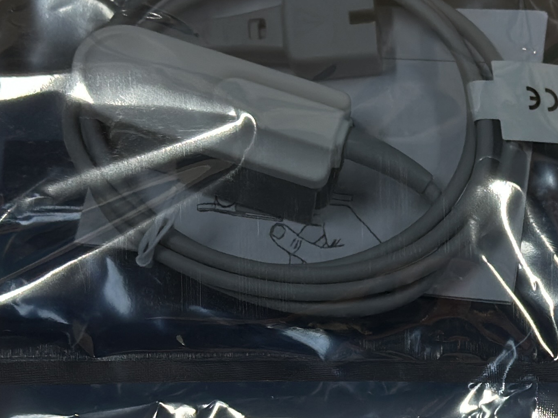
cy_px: 444
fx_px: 2272
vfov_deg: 10.4
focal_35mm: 141
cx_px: 645
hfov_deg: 13.7
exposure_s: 1/100
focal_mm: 6.86
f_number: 1.78
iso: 100
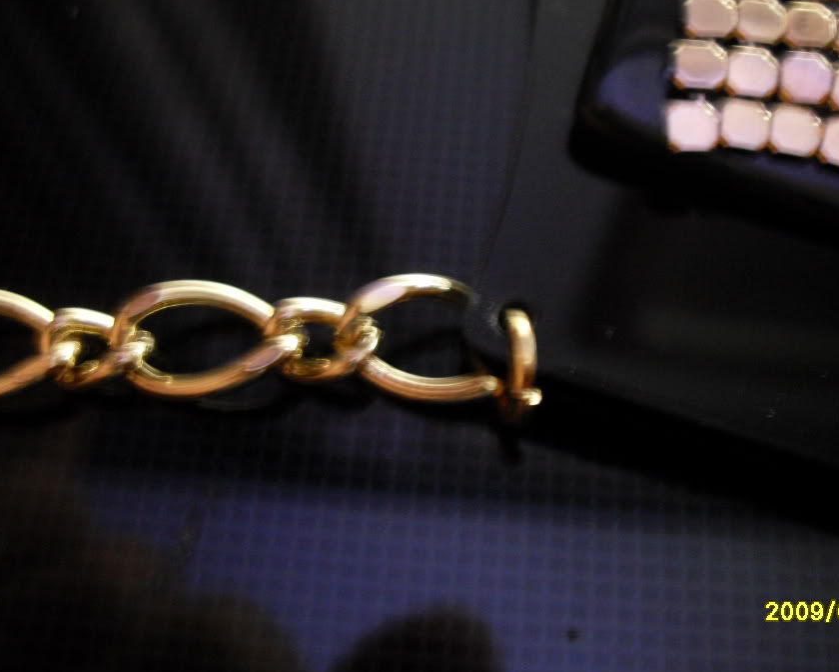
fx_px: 1093
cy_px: 302
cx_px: 457
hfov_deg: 42.0
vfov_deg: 34.1
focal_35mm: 44
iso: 200
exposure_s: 1
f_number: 2.8
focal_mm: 6.3
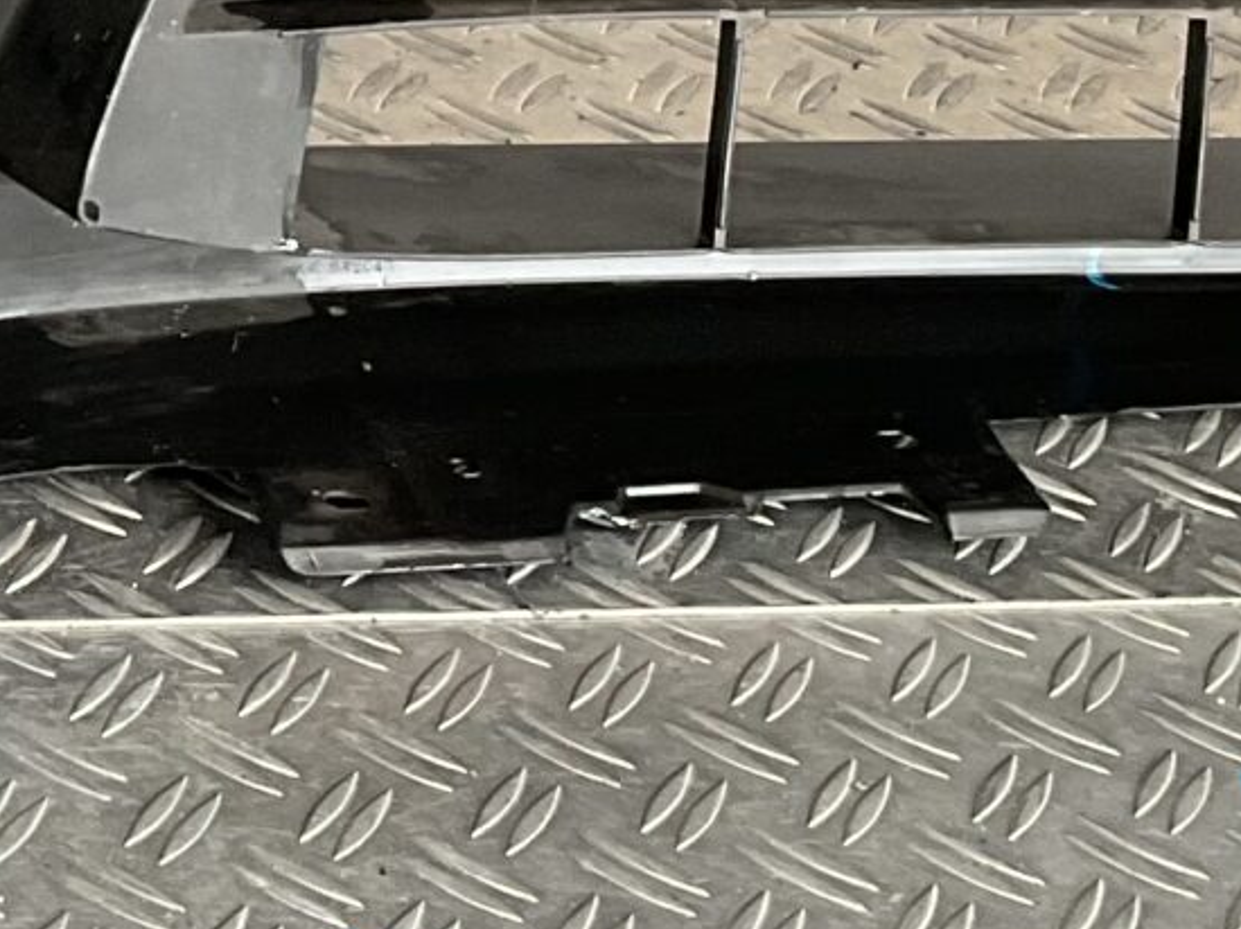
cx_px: -472
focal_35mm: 135
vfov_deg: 10.8
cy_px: -92
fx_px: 4838
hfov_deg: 13.9
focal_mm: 3
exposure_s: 1/50
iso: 80
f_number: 1.8
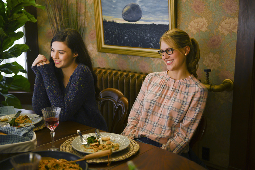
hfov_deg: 41.1
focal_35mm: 48
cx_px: 128
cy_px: 85
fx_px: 340
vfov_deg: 28.1
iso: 1000
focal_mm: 48
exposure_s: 1/125
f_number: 2.8
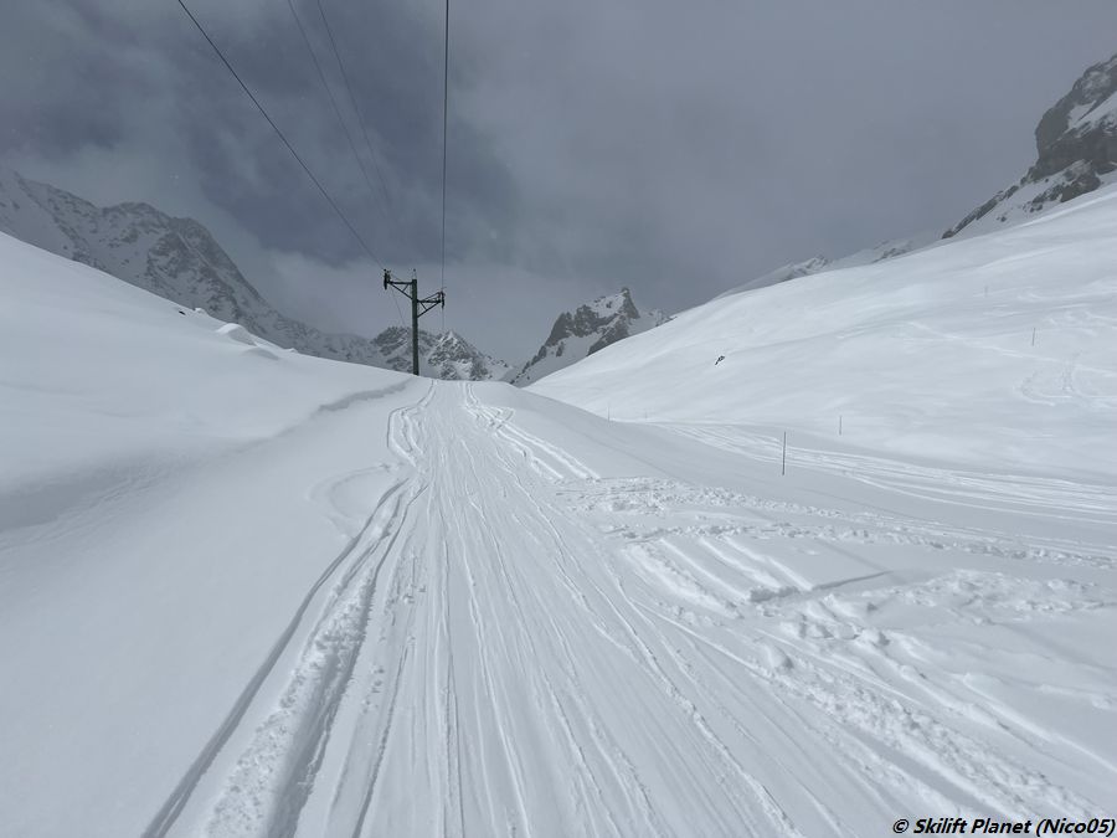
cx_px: 558
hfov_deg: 67.3
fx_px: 839
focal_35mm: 26
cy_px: 419
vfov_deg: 53.1
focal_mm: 5.7
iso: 40
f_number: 1.5
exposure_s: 1/41667
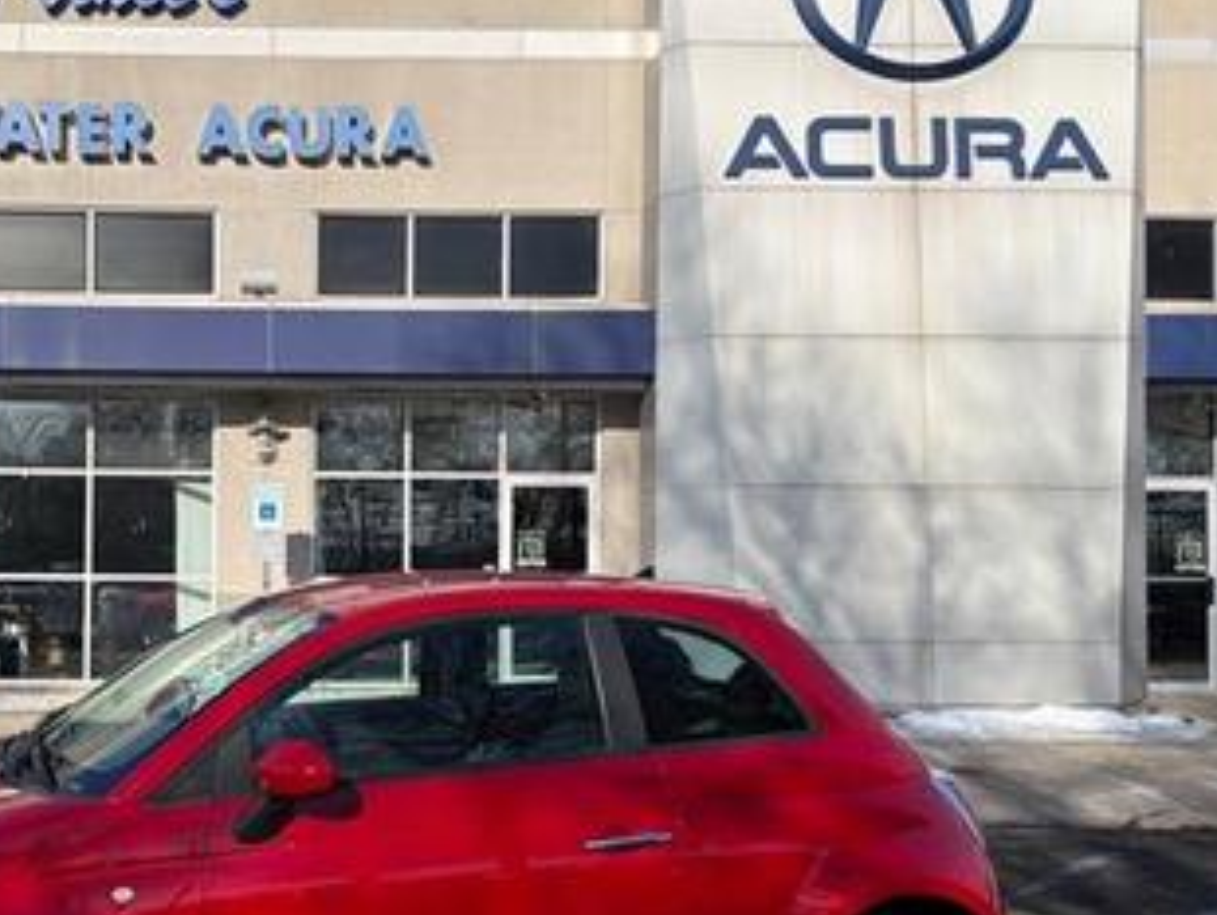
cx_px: 310
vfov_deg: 36.8
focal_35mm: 39
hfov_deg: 46.2
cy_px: 530
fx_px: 1372
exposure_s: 1/6711
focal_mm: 6.76
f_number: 1.78
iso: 80
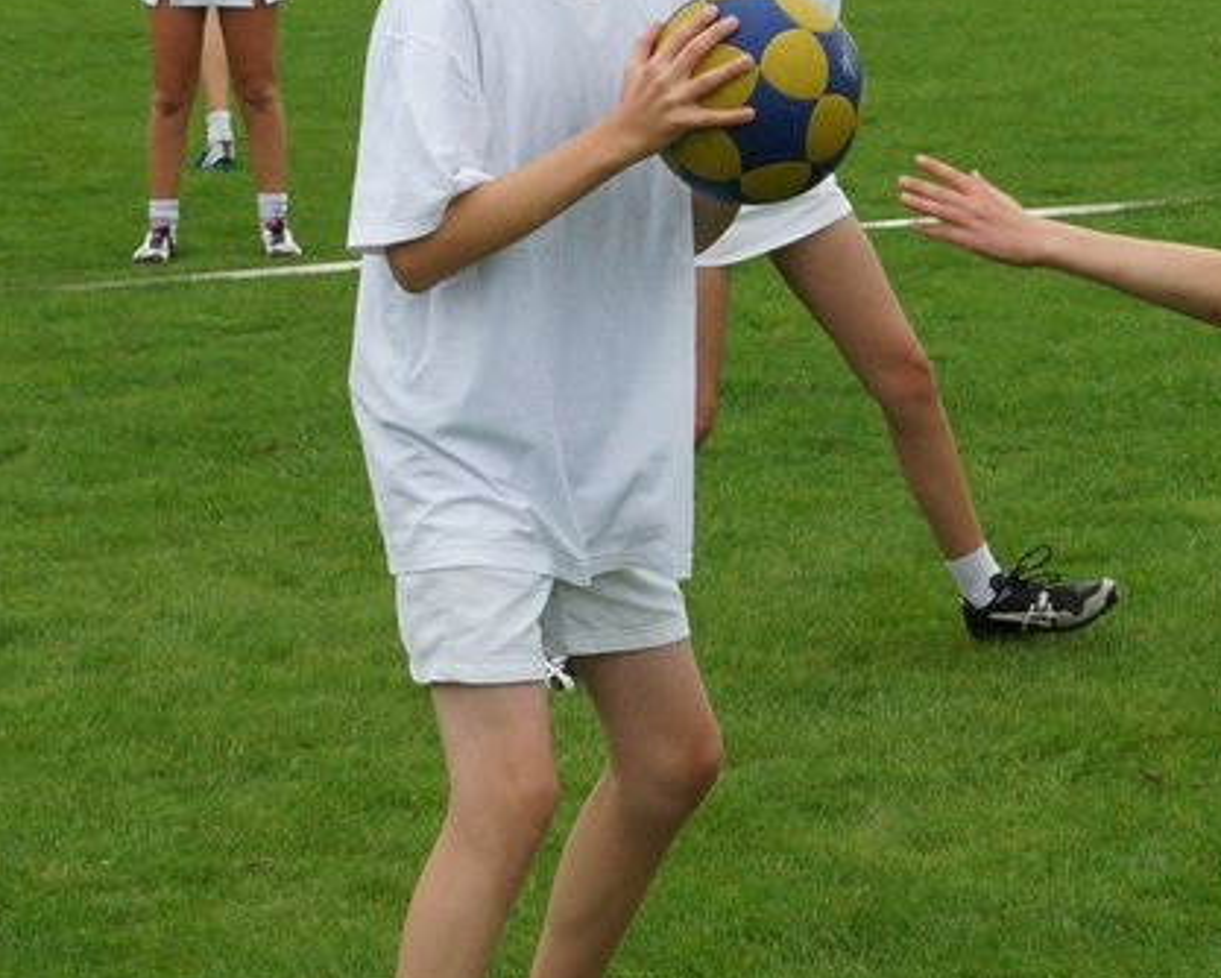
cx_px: 1397
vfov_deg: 18.5
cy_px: 470
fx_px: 3001
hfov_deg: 21.6
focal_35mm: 83
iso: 320
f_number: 4
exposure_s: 1/500
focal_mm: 24
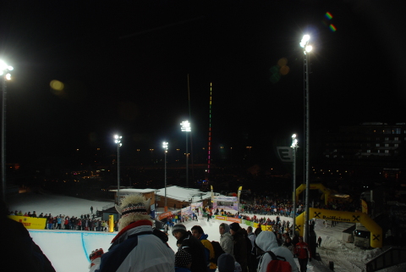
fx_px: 305
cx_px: 203
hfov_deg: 67.3
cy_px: 136
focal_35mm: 27
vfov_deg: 48.0
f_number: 3.5
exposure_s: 1/200
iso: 400
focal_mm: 18
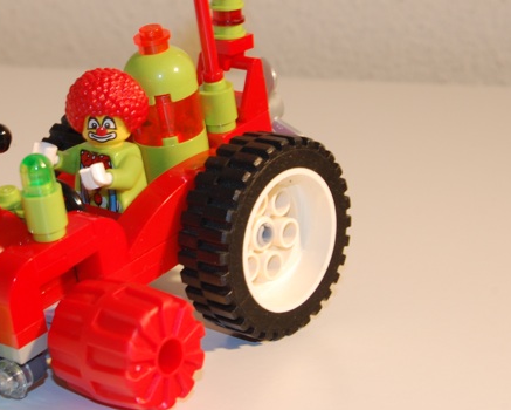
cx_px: 113
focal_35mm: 108
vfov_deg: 14.2
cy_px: 124
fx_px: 1634
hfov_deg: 17.6
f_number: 11
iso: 400
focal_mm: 42
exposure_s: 1/1.6
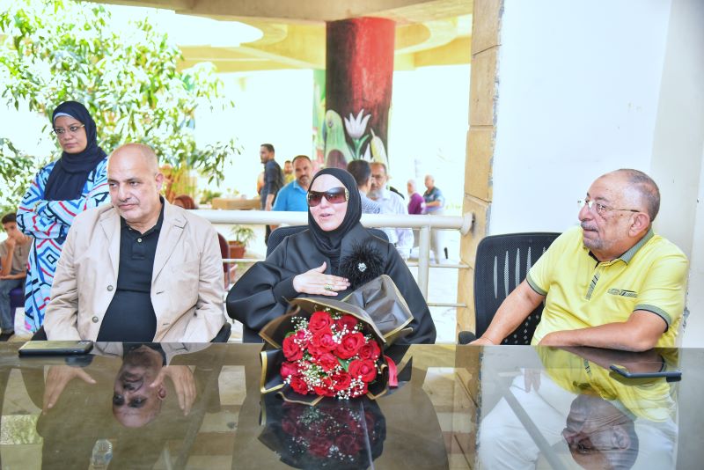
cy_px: 235
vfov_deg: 35.1
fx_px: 743
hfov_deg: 50.7
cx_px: 352
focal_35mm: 38
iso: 360
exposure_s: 1/160
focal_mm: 38
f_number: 4
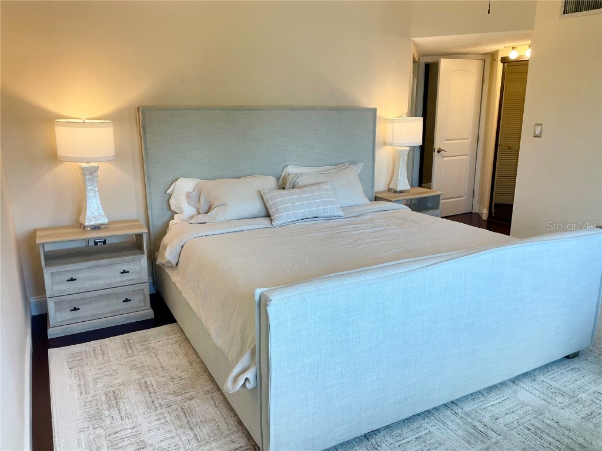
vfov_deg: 53.1
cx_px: 301
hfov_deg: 67.3
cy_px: 226
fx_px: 452
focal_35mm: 26
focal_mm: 4.2
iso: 80
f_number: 1.6
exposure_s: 1/120
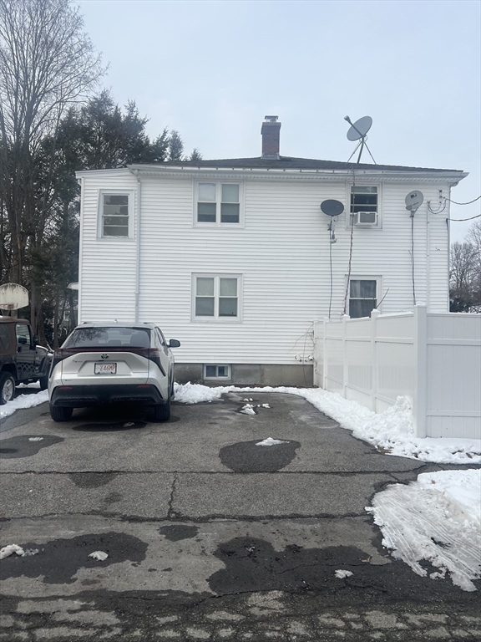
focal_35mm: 26
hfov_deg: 53.1
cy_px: 321
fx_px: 482
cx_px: 240
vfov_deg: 67.3
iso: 50
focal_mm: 5.7
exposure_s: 1/1698
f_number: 1.5
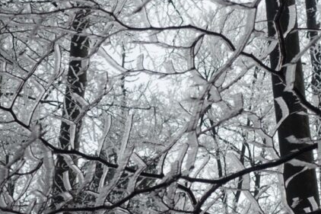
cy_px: 184
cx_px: 61
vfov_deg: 8.0
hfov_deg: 12.0
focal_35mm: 170
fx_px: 1515
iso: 125
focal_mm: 25.7
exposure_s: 1/400
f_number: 5.6
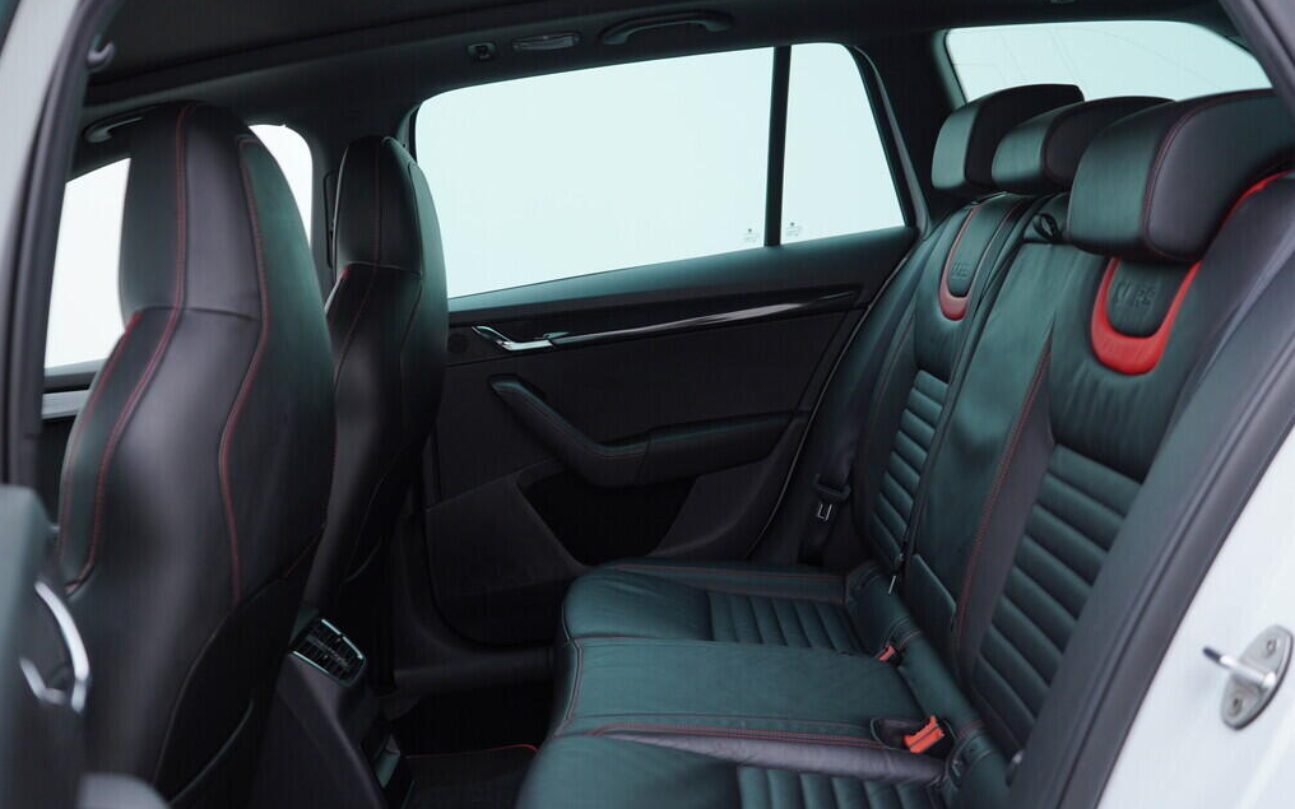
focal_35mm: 37
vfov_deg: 34.4
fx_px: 1306
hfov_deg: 52.7
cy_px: 430
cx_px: 645
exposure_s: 1/50
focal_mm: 24
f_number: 3.2
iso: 125
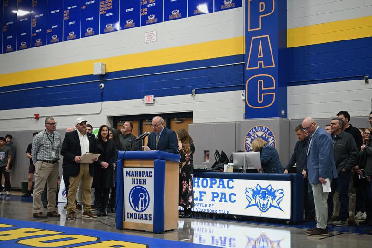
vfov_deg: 27.0
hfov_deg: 39.6
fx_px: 517
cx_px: 186
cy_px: 124
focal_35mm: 50
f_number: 2.2
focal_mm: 50
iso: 5000
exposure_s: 1/1000
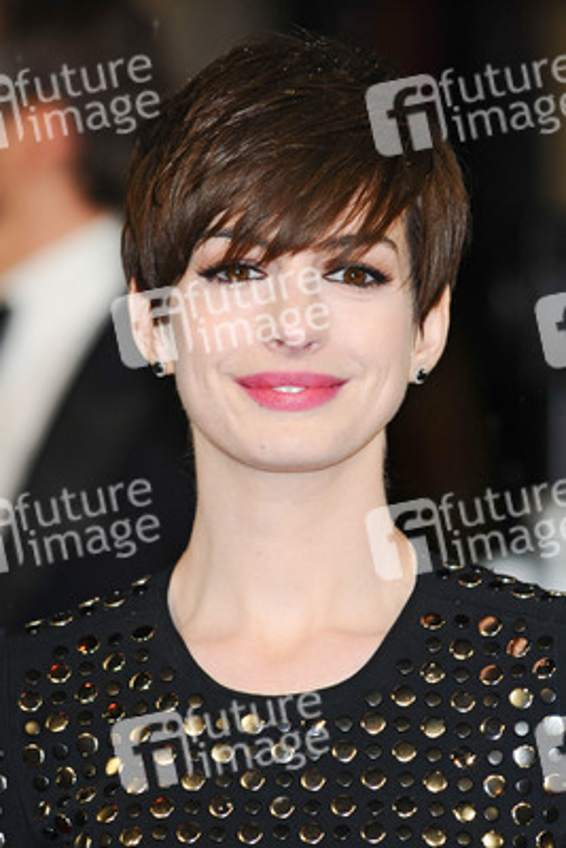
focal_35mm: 300
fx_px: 7068
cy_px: 424
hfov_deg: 4.6
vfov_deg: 6.9
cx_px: 283
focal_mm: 200
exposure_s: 1/200
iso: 320
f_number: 4
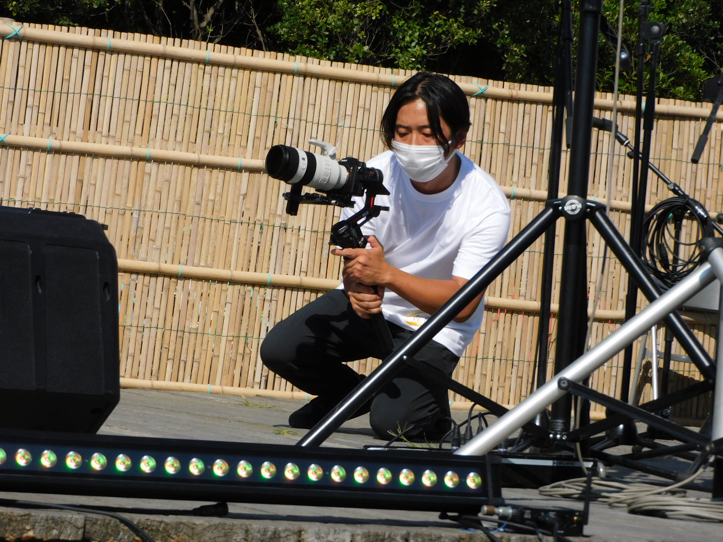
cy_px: 271
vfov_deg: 9.9
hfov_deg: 13.2
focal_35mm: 150
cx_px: 362
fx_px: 3133
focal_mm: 26.9
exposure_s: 1/1250
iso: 125
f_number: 5.2
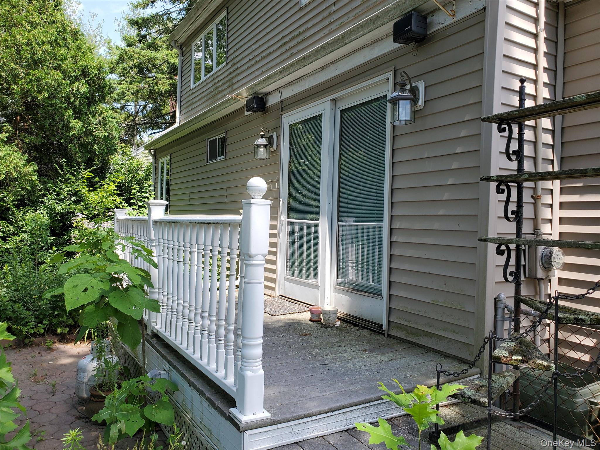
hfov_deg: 67.3
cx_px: 300
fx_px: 451
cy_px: 225
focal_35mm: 26
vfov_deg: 53.1
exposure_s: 1/578
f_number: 2.4
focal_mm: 4.3
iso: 50
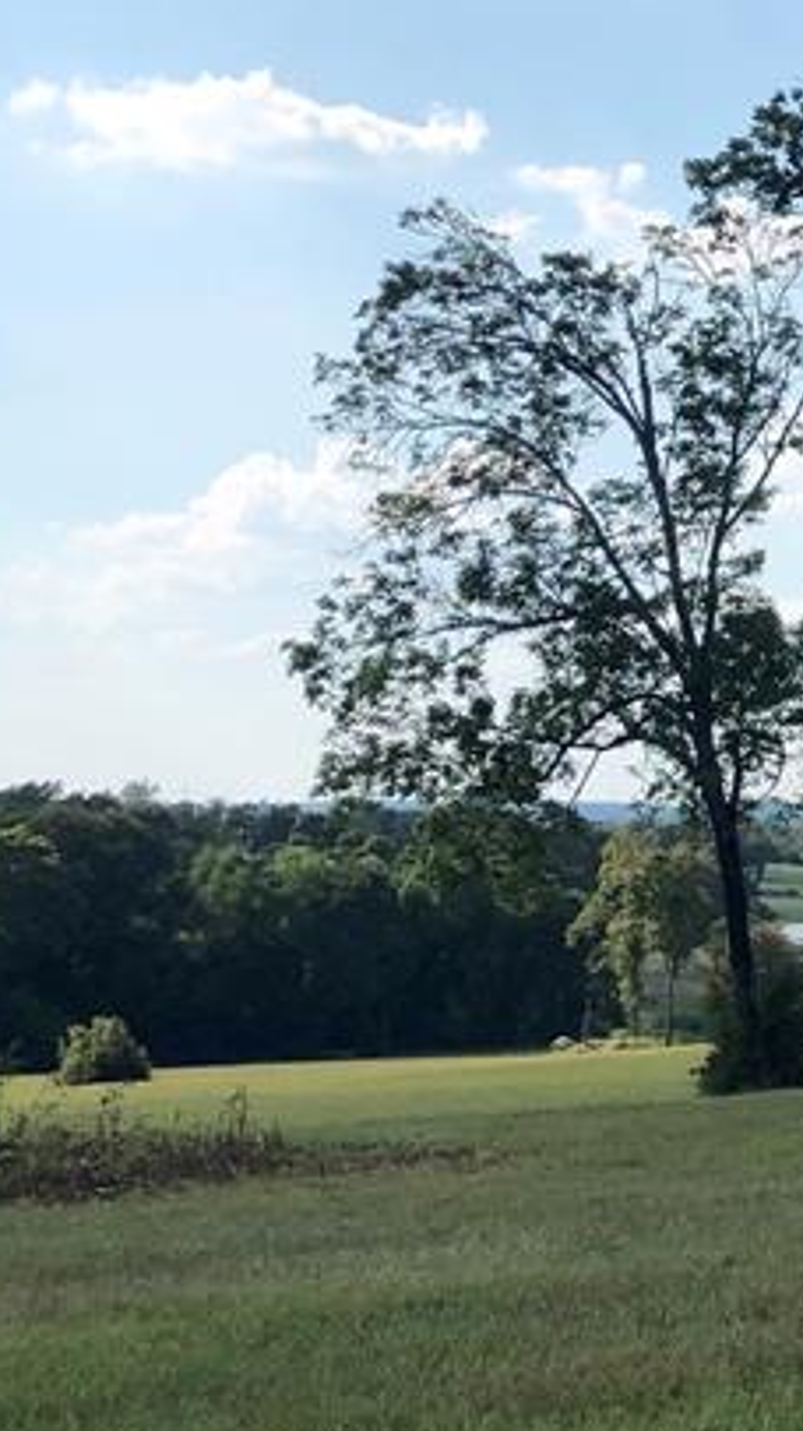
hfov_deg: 13.7
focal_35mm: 77
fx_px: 2918
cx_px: 1532
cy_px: 719
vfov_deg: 27.5
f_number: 1.8
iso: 25
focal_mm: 3.99
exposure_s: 1/2667
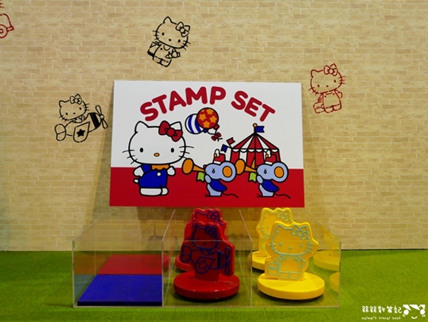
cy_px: 161
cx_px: 214
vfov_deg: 36.0
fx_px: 495
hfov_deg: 46.8
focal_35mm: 40
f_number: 4.4
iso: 400
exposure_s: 1/60
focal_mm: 20
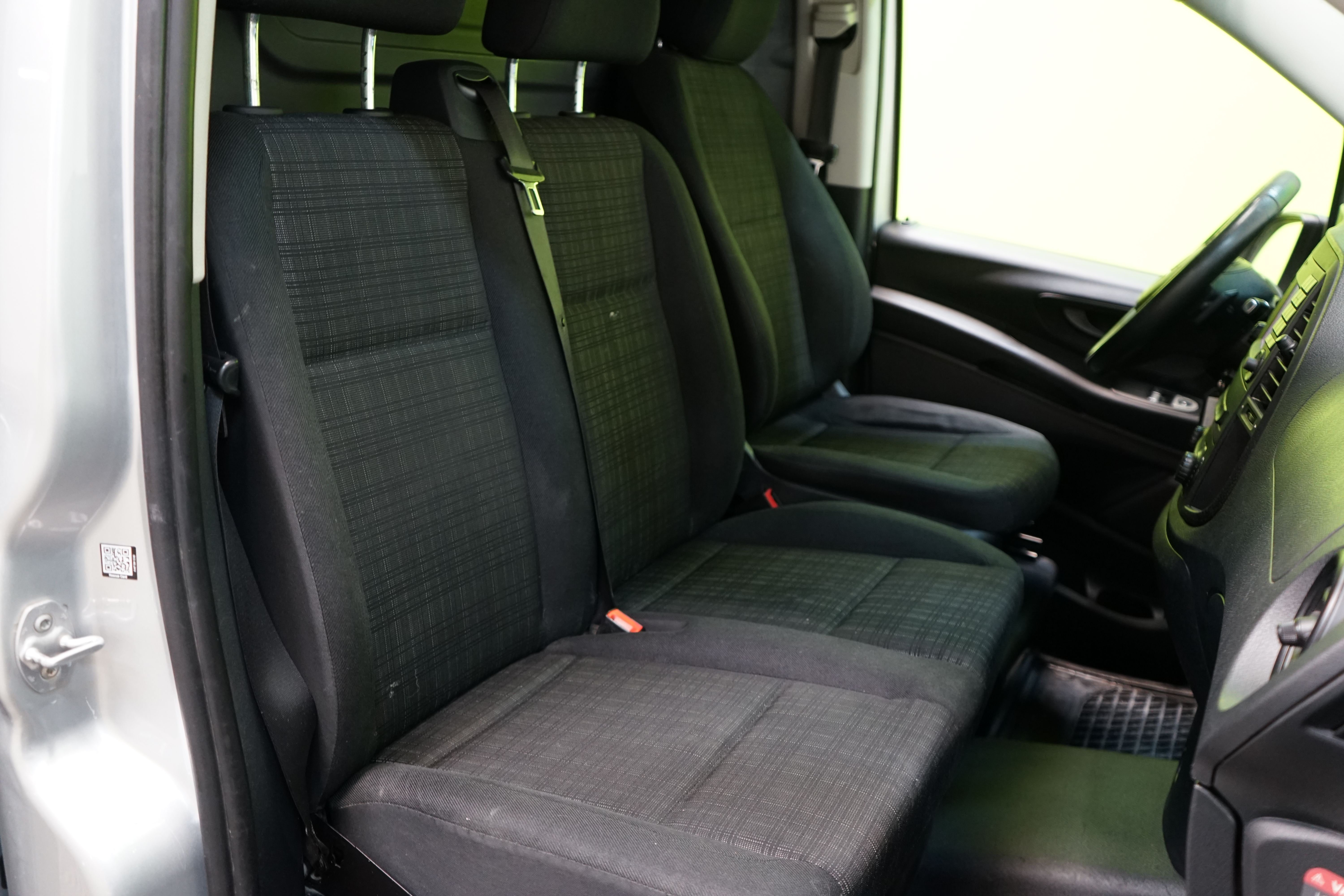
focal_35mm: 29
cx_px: 672
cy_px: 448
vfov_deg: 45.0
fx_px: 1083
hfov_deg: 63.7
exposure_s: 1/30
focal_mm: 29
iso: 1600
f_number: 3.5
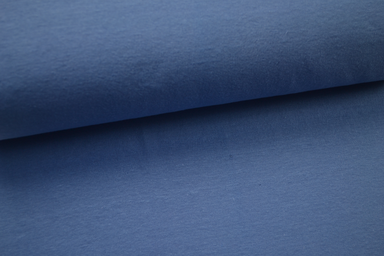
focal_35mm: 48
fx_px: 512
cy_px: 128
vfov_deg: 28.1
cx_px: 192
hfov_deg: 41.1
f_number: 4.8
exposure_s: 1/40
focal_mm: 32
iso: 100
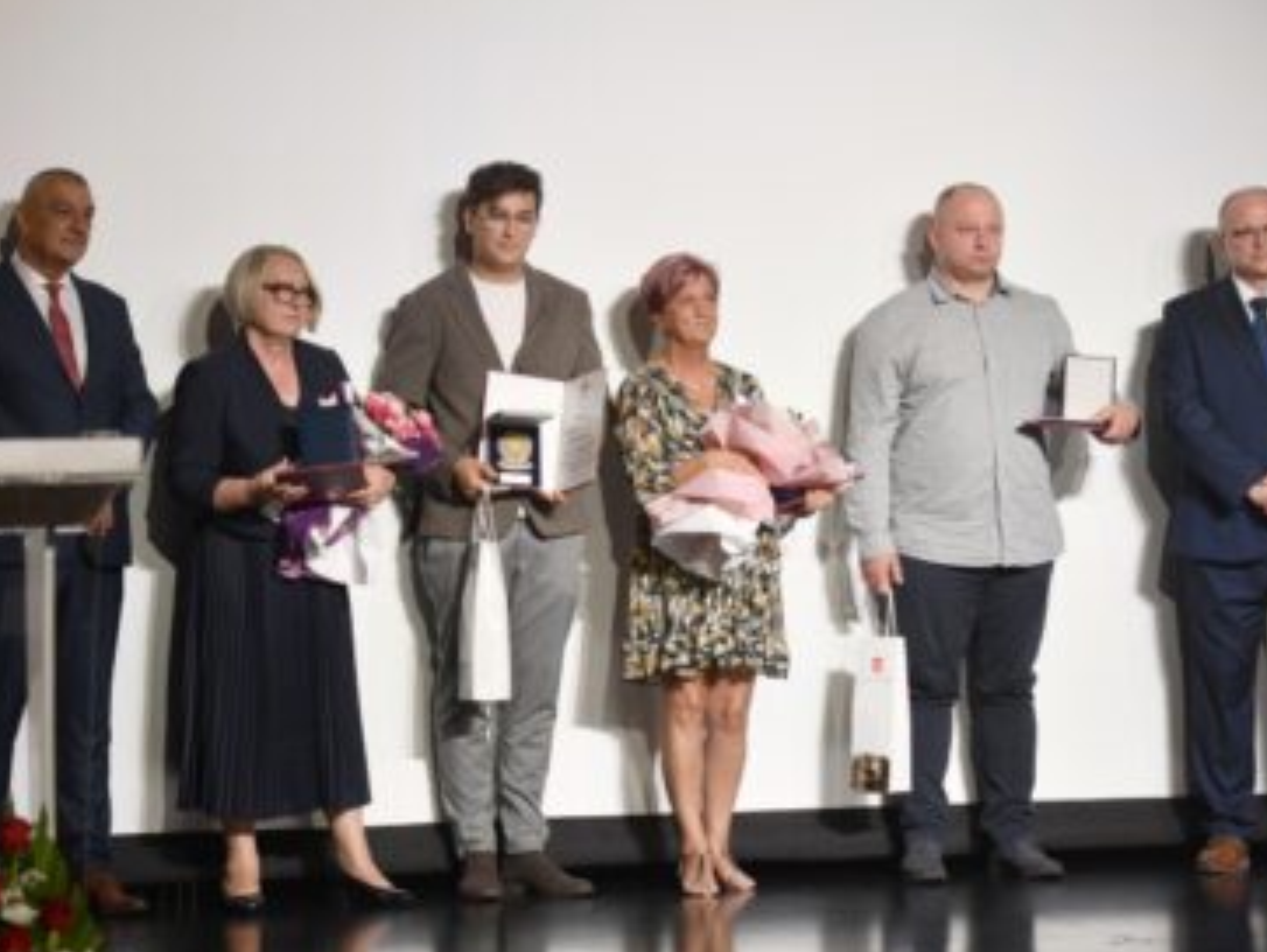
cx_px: 536
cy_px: 432
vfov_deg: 10.6
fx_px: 5128
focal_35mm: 140
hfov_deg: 14.1
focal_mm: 110
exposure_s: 1/160
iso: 400
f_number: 2.8
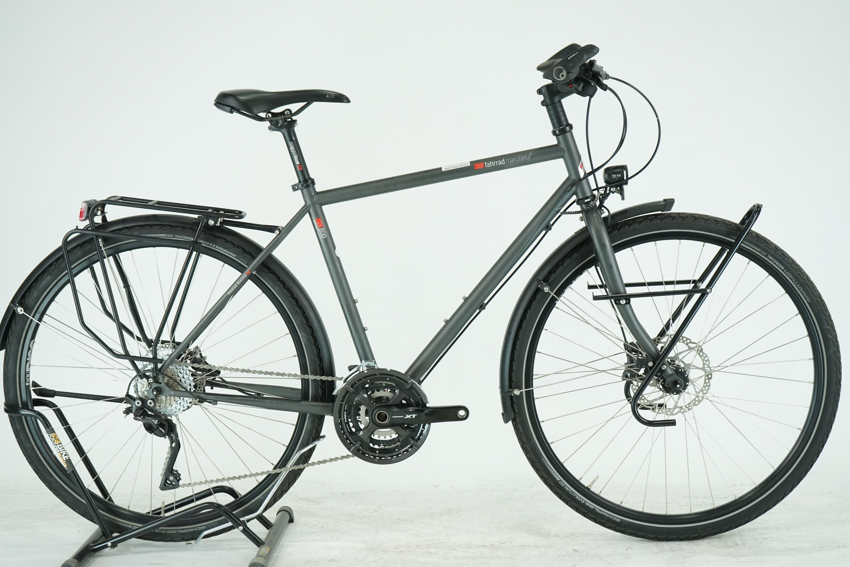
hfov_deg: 33.4
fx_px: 1417
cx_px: 422
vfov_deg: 22.6
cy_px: 286
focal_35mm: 60
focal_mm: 59
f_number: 5.6
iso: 1600
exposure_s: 1/200
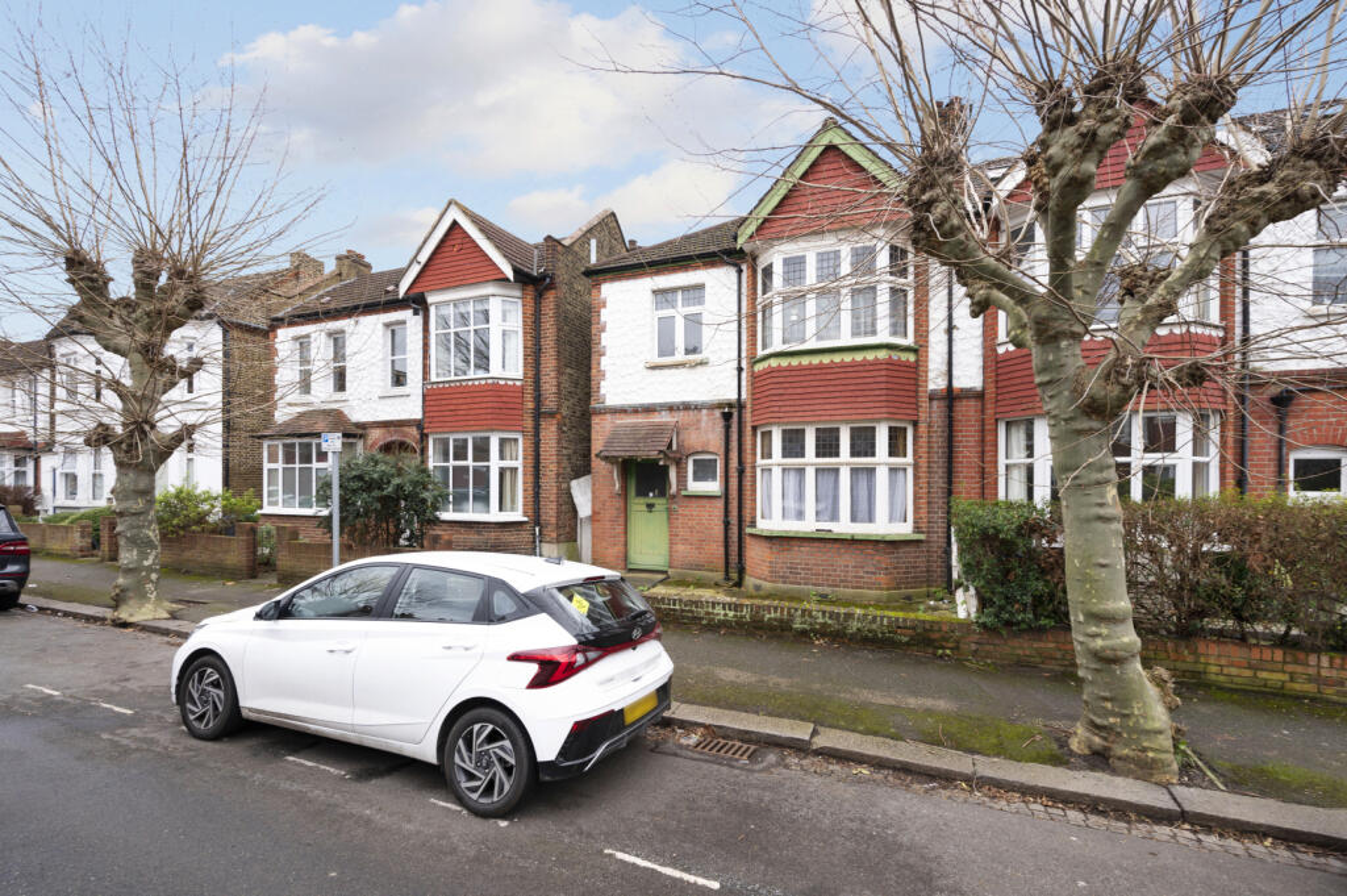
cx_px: 674
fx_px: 523
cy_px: 448
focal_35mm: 14
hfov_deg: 104.3
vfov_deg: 81.1
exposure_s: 1/60
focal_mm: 14
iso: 400
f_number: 8
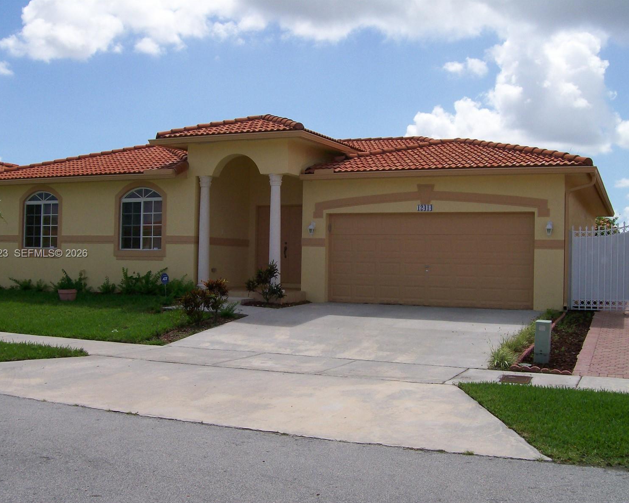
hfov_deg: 47.9
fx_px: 707
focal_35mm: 38
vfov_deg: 39.2
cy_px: 254
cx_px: 295
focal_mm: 6
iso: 80
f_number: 4.8
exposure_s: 1/983
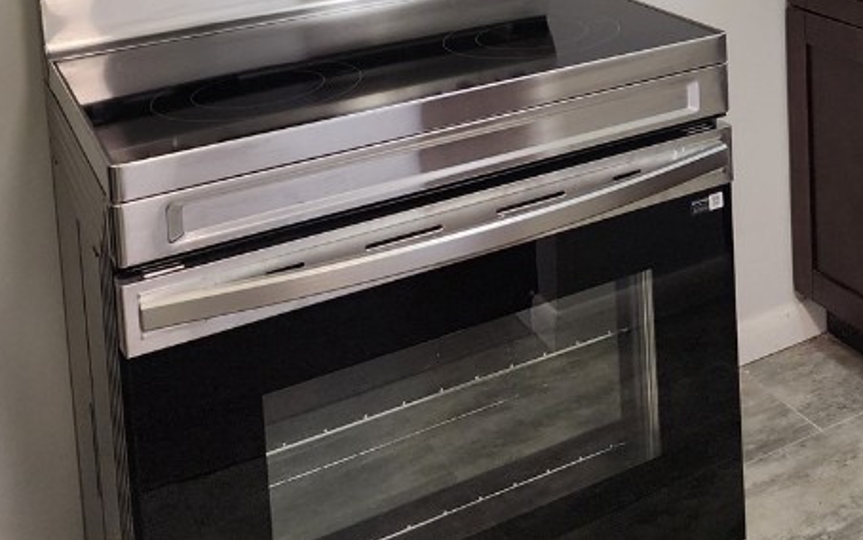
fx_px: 1294
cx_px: 747
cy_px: -152
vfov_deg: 21.4
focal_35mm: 55
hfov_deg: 35.1
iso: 400
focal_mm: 6.4
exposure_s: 1/120
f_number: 1.8
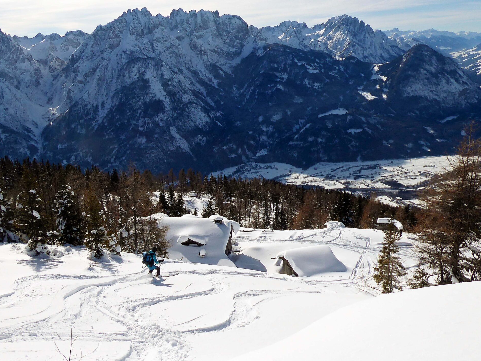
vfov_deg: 41.8
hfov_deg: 53.8
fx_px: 473
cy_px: 166
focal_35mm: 34
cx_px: 215
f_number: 3.5
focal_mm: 4.3
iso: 80
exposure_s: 1/2000
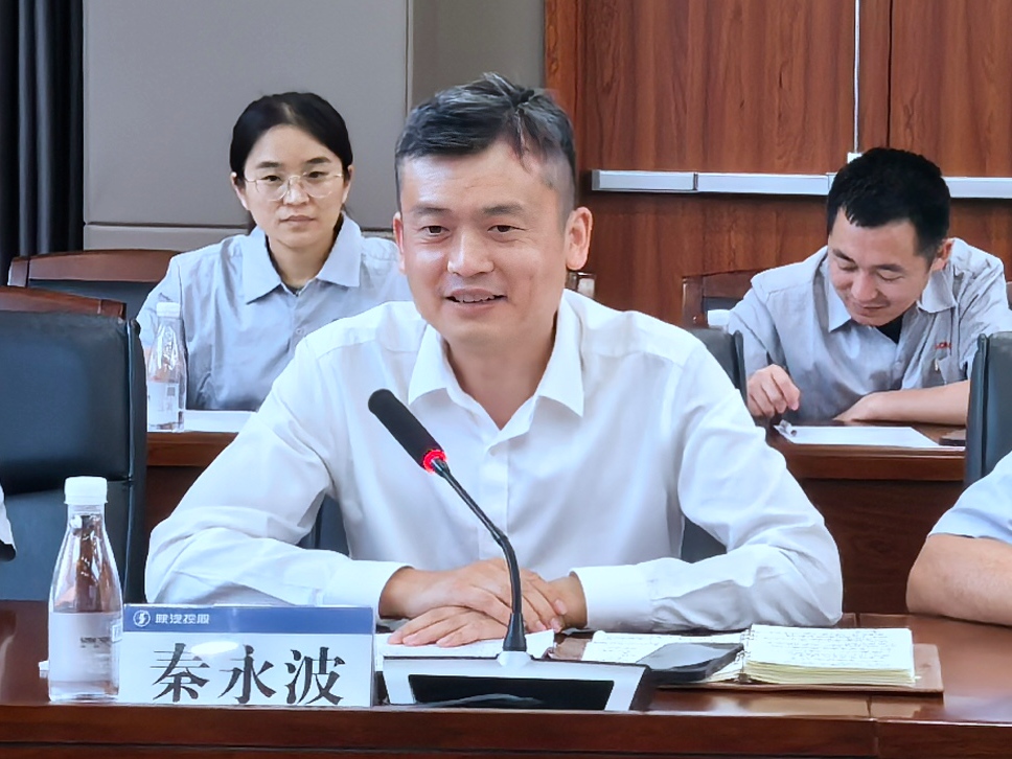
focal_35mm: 27
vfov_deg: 51.4
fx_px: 789
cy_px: 380
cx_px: 506
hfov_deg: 65.3
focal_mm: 5.75
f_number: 4
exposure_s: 1/100
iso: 250
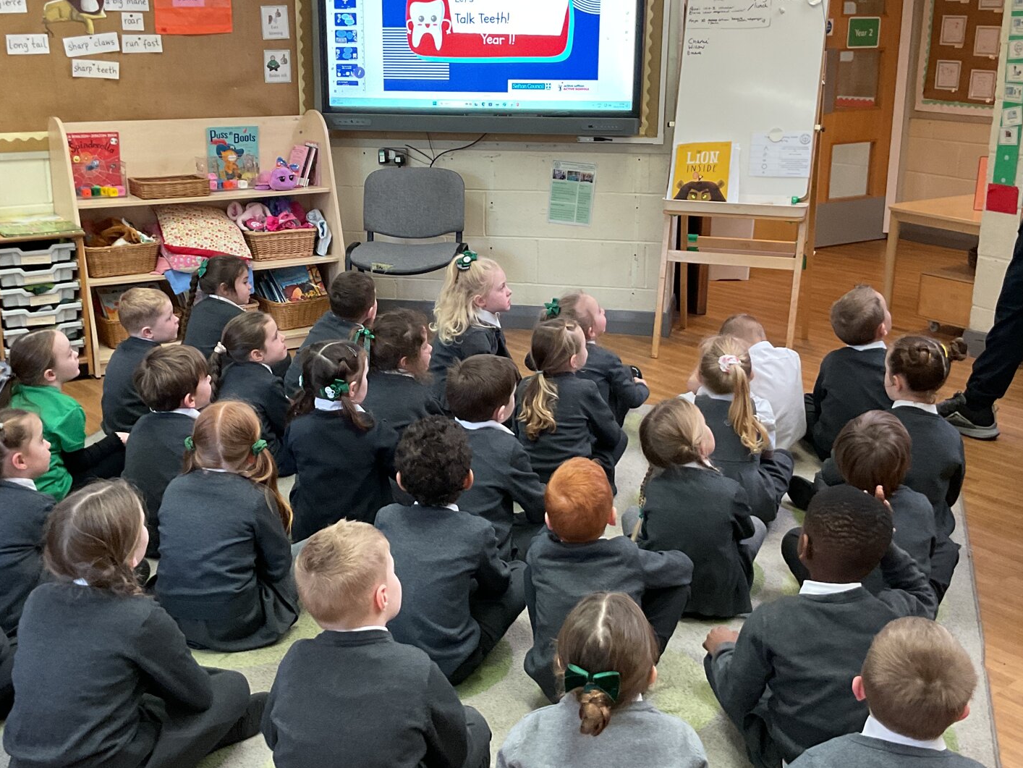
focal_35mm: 42
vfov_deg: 34.3
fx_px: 1241
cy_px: 358
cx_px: 461
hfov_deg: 44.7
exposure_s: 1/50
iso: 160
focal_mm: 3
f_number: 1.8
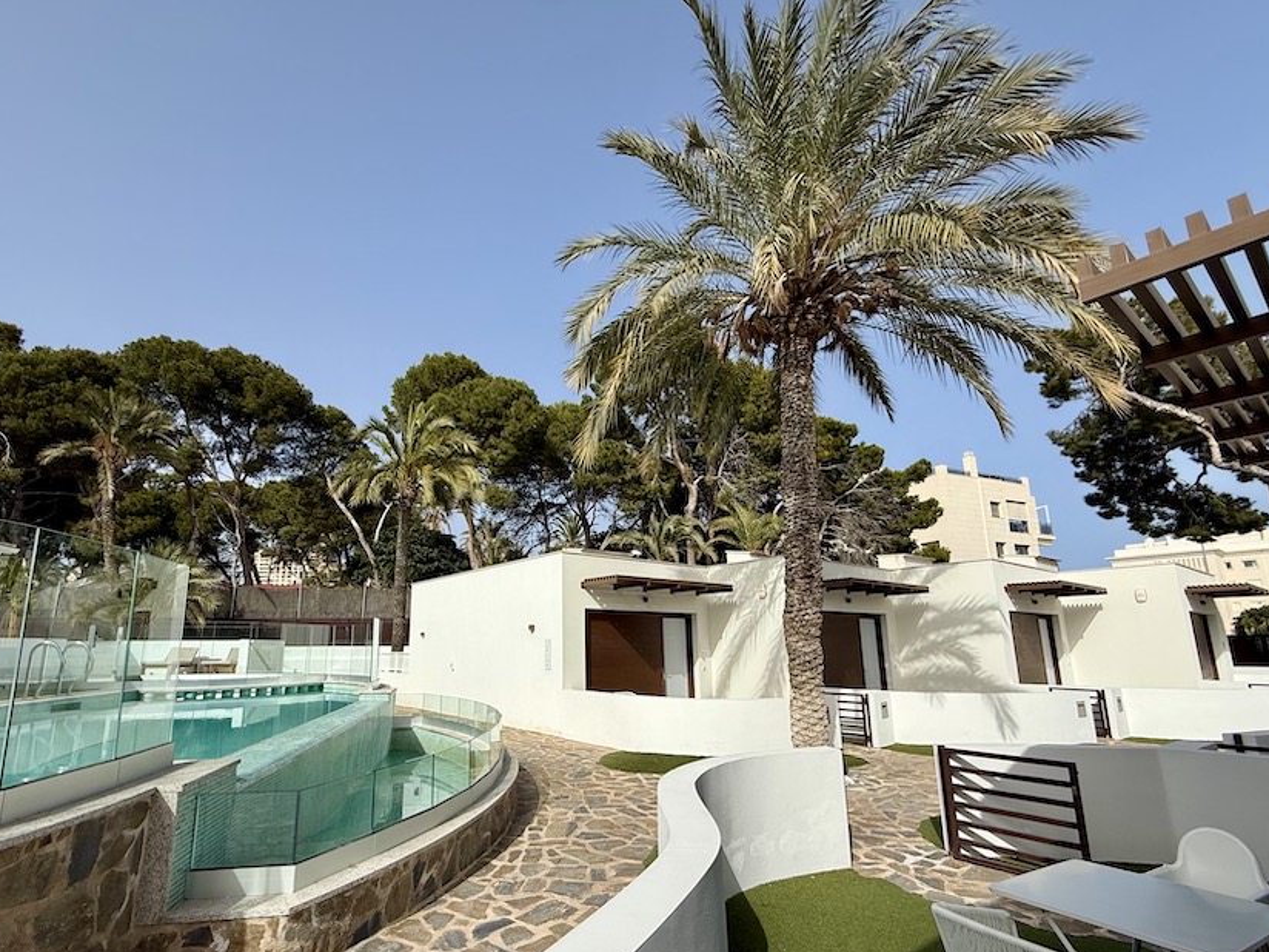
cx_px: 573
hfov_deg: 90.8
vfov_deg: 74.5
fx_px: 623
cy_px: 527
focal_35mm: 17
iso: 50
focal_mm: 2.22
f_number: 2.2
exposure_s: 1/3460
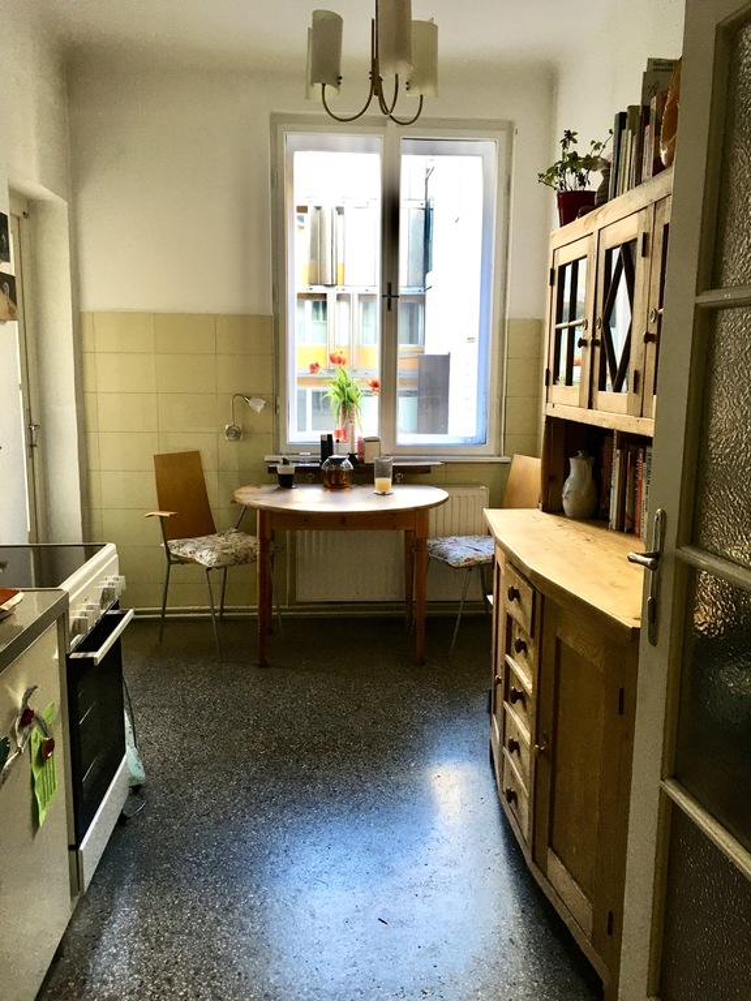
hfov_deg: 48.2
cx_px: 376
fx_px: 839
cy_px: 500
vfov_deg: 61.7
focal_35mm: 29
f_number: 2.2
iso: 50
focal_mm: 4.15
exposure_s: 1/33
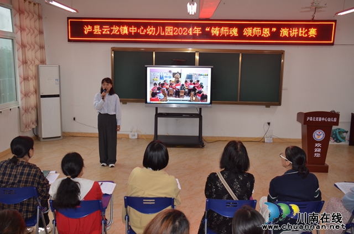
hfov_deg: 53.2
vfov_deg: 36.7
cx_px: 177
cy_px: 117
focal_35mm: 36
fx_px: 353
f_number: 3.8
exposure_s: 1/60
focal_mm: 24
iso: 560
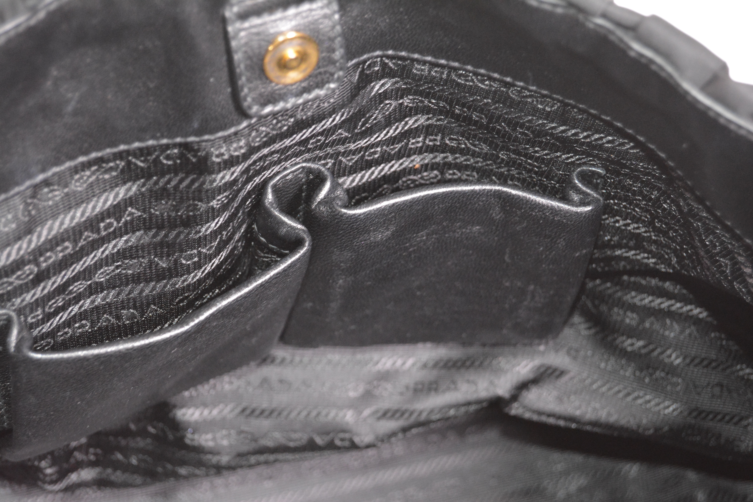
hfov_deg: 24.6
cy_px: 251
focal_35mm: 82
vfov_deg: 16.6
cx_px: 376
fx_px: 1725
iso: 3200
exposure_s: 1/60
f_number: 5.6
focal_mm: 55
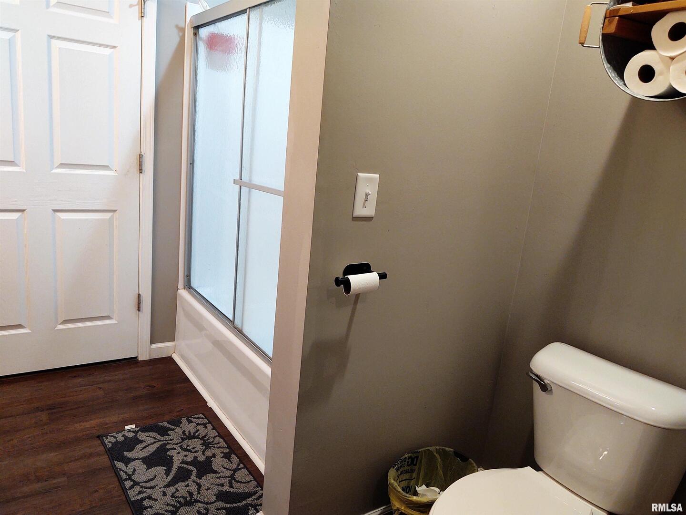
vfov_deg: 51.4
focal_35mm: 27
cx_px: 343
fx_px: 535
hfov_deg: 65.3
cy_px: 258
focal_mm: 4.75
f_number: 1.7
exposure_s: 1/60
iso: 230
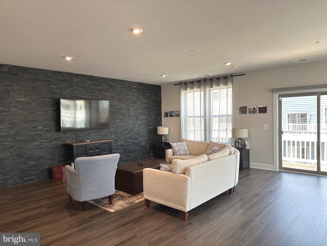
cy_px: 123
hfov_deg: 71.6
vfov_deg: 56.8
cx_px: 164
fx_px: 227
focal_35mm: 24
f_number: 1.78
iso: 80
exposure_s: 1/120
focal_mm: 6.86
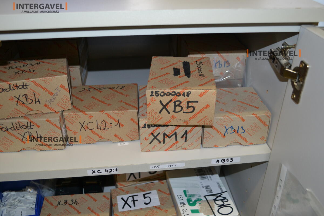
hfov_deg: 57.2
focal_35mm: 33
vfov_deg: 40.0
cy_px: 108
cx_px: 162
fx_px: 297
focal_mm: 22
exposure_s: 1/60
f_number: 4
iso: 640
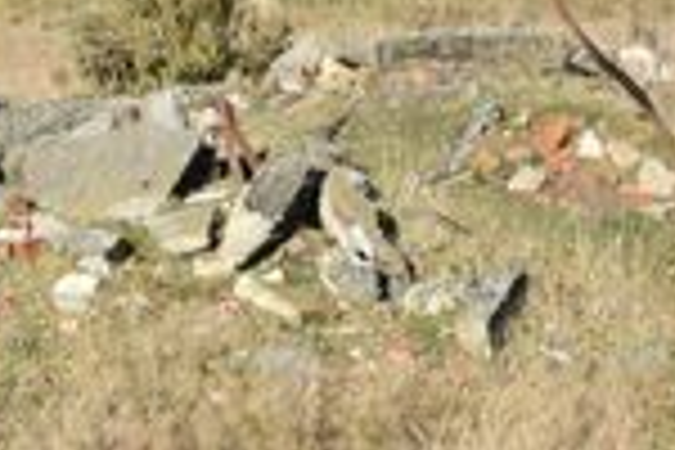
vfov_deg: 12.1
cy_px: 155
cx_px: 126
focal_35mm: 113
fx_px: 2119
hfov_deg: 17.9
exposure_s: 1/320
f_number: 9
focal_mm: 24
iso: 200
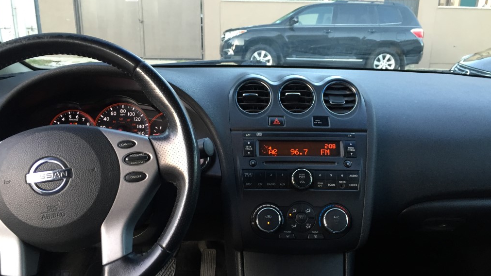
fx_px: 417
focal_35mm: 32
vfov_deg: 36.6
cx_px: 244
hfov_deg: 61.0
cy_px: 153
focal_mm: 4.15
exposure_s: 1/30
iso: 40
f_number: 2.2
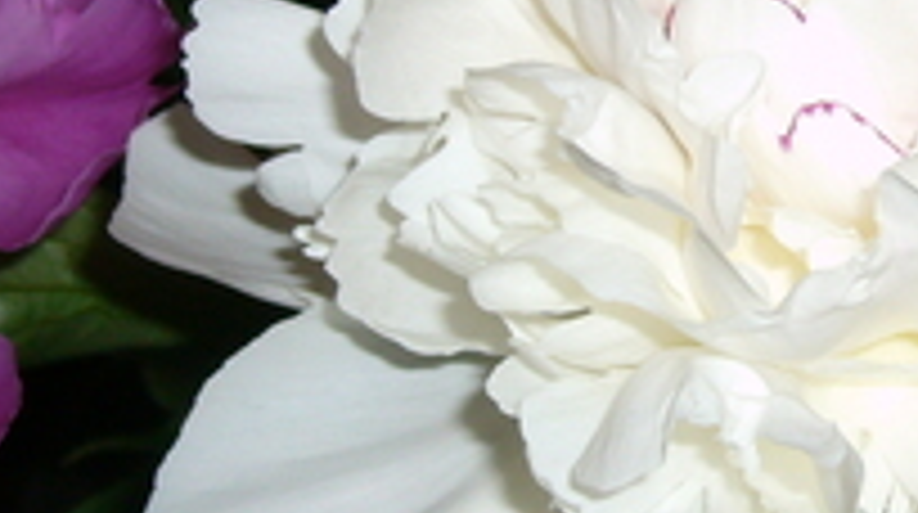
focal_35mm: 147
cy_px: 72
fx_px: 3573
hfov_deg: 14.5
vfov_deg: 8.2
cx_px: 752
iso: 100
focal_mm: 7.5
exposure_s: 1/30
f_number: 3.2
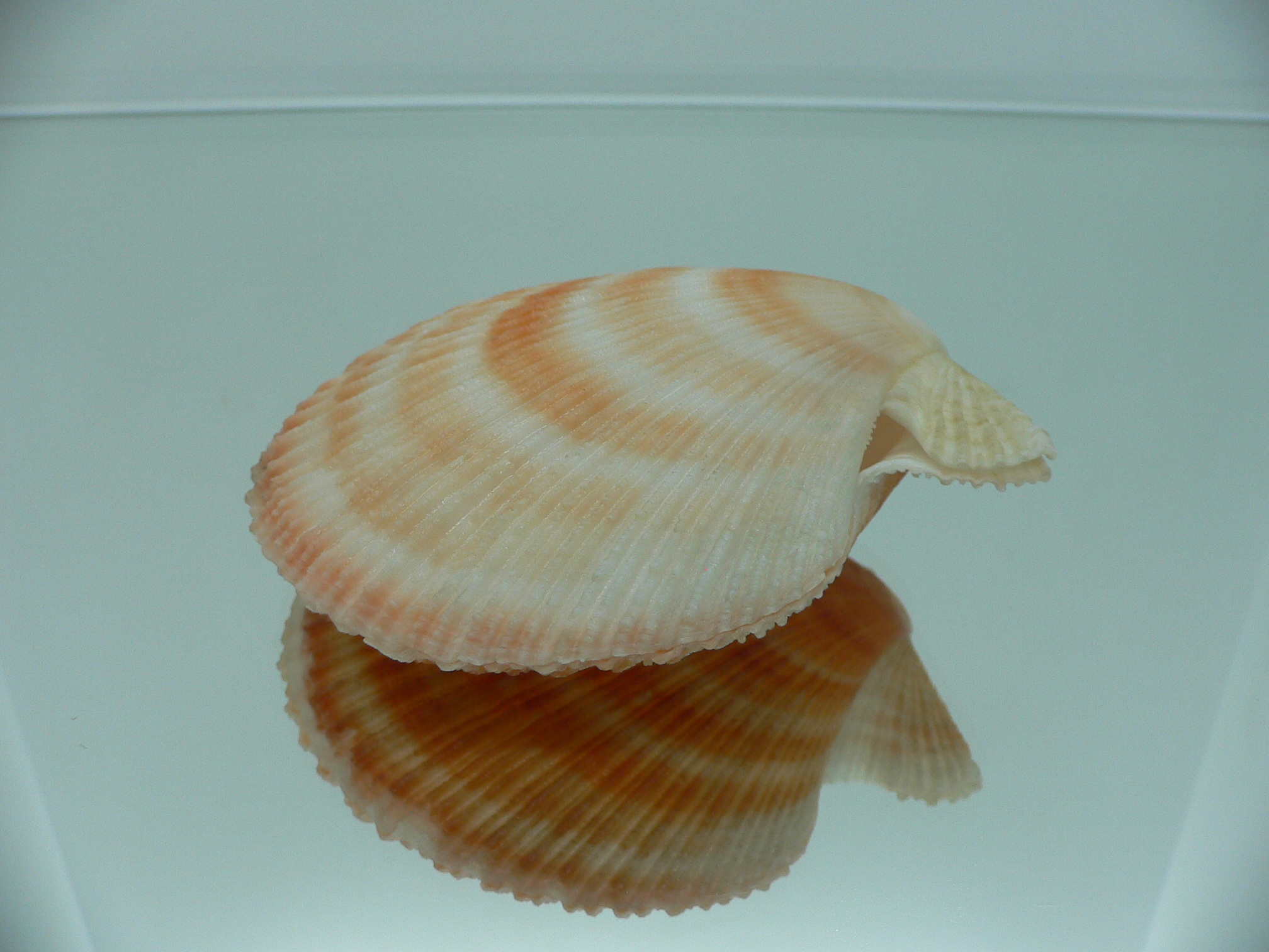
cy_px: 476
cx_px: 634
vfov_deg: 40.7
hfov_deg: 52.6
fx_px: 1283
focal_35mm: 35
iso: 80
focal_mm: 4.6
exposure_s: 1/60
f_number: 2.8
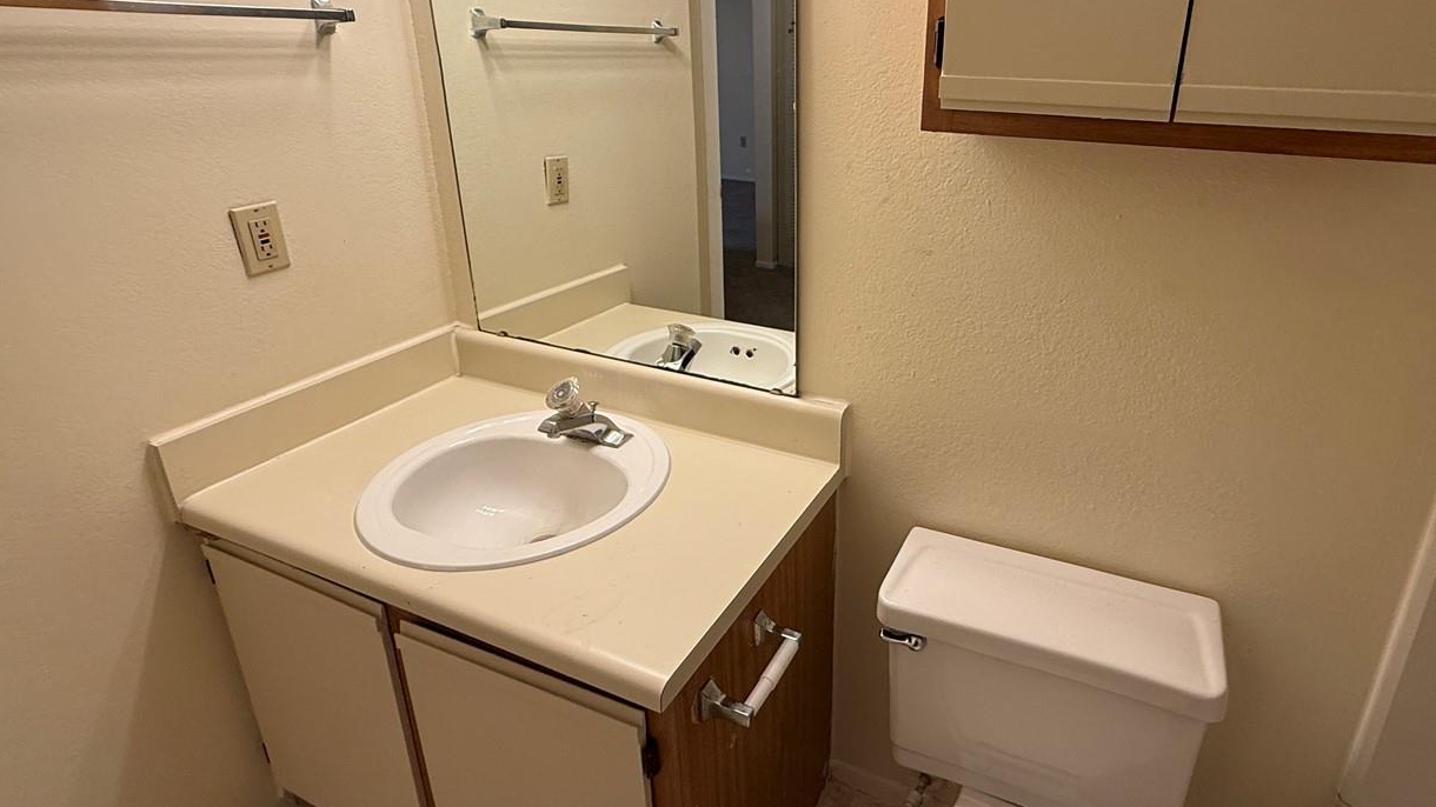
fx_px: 761
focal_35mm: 20
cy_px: 306
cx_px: 852
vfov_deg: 55.3
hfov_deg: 85.7
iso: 125
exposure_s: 1/120
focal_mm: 2.22
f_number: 2.2
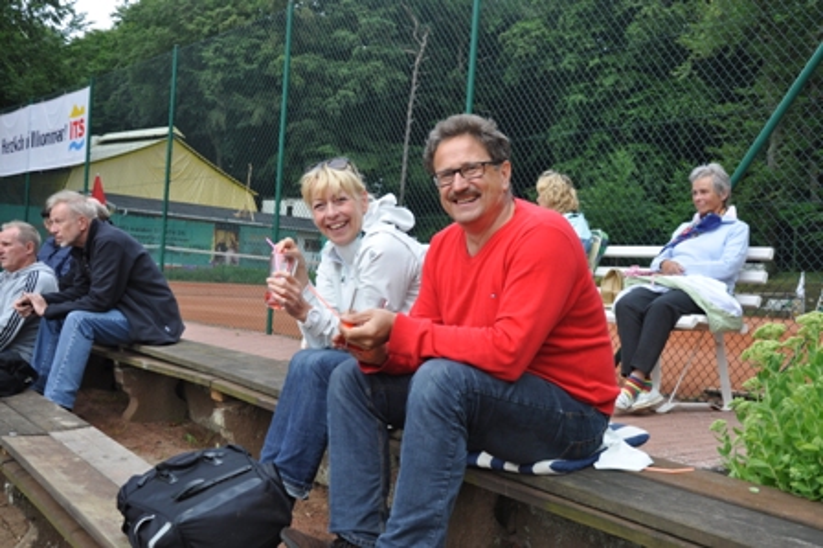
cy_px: 274
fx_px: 891
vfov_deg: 34.2
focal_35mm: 39
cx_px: 412
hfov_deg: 49.6
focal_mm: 26
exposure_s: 1/160
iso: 200
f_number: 6.3
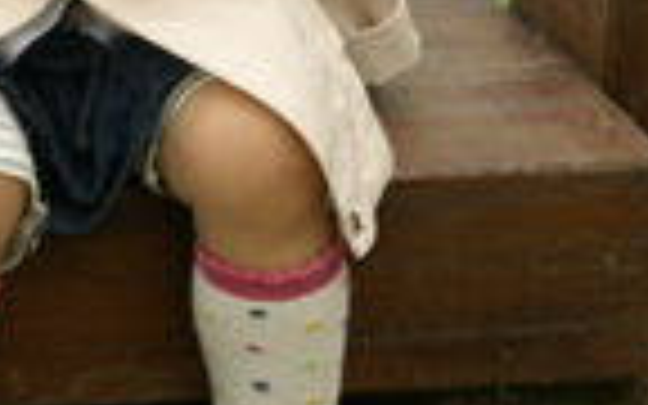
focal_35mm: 319
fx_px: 5634
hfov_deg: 6.6
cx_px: 144
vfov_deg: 4.1
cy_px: -232
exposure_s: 1/80
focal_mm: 50
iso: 100
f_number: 4.5
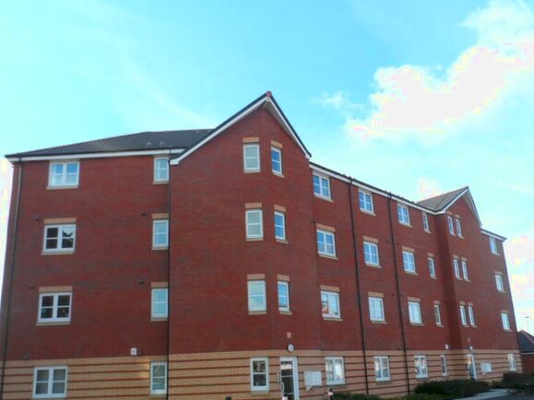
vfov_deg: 47.9
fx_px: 447
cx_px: 264
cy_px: 241
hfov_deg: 61.7
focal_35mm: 29
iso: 80
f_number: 3.2
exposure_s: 1/350
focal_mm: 4
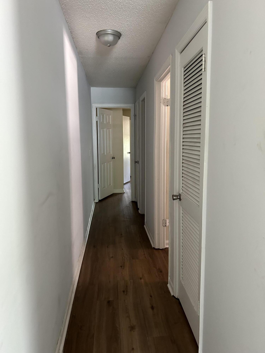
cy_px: 176
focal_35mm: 26
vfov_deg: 67.3
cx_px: 132
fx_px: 265
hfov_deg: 53.1
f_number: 1.5
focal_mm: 5.7
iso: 500
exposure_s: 1/55
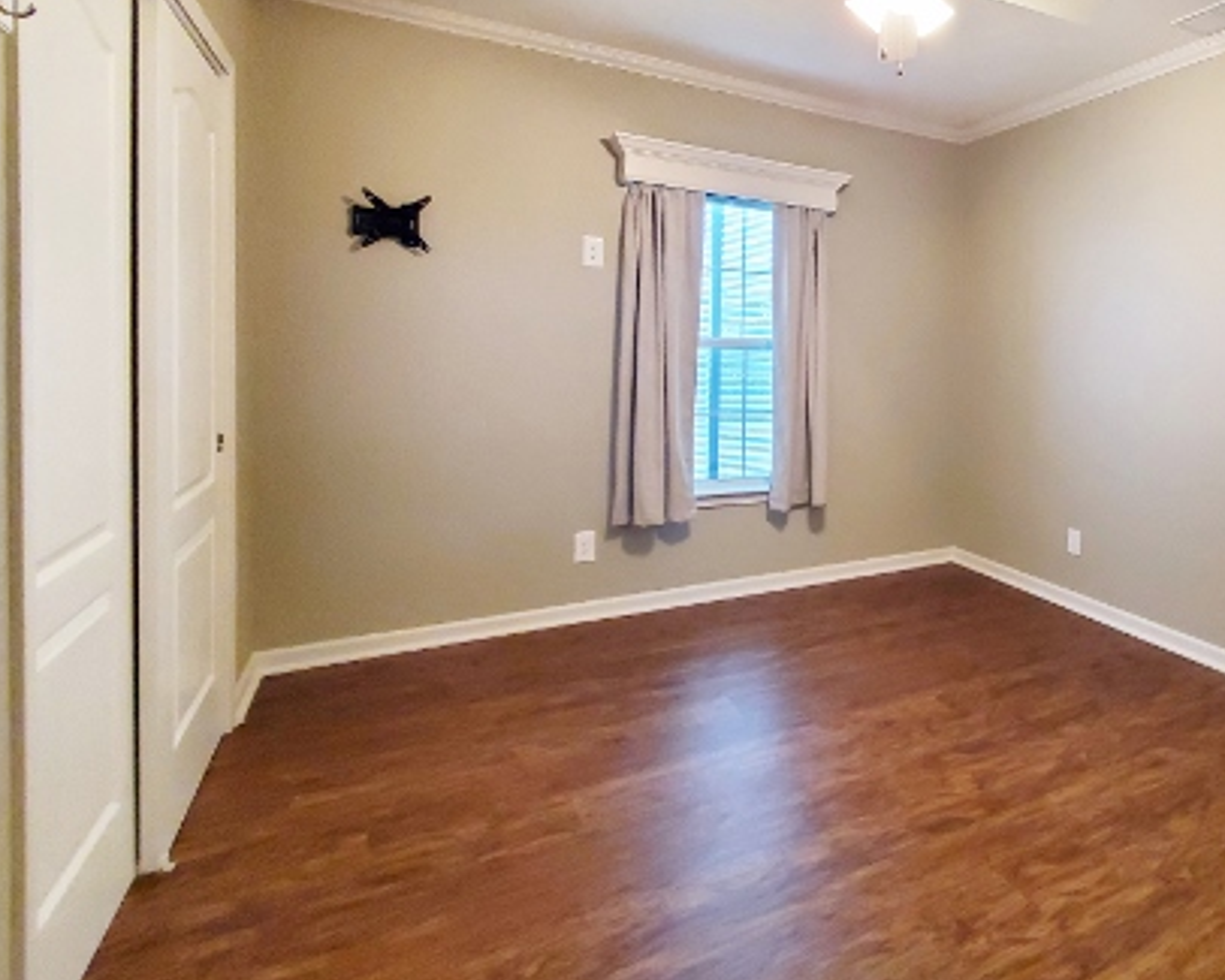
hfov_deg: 74.2
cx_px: 929
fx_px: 725
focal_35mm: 20
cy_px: 371
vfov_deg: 67.1
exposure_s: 1/30
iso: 400
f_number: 2.2
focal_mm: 1.8
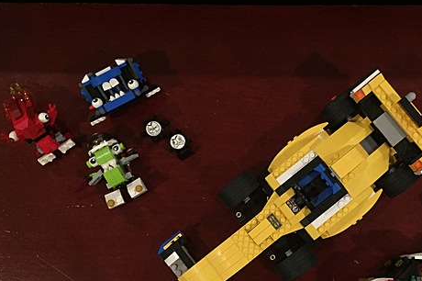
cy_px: 164
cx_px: 274
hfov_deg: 45.9
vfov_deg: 31.8
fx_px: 492
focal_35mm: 42
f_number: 2.2
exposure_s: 1/30
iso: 250
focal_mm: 4.15
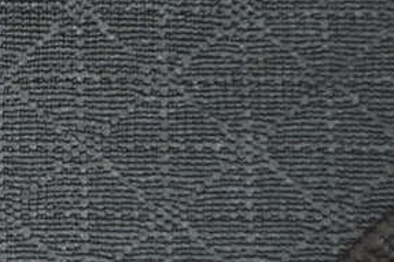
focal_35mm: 593
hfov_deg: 3.5
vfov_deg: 2.3
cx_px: -308
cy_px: 252
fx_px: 6485
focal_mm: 105
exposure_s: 1/100
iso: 400
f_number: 5.6
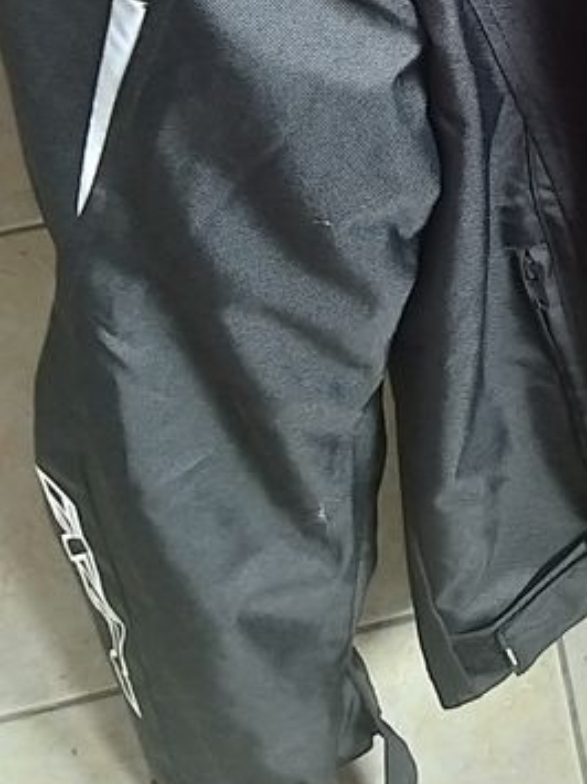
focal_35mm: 76
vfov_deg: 23.6
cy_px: -137
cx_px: 792
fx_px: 1719
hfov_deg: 17.9
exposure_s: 1/50
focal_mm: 3.93
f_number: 1.7
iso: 160
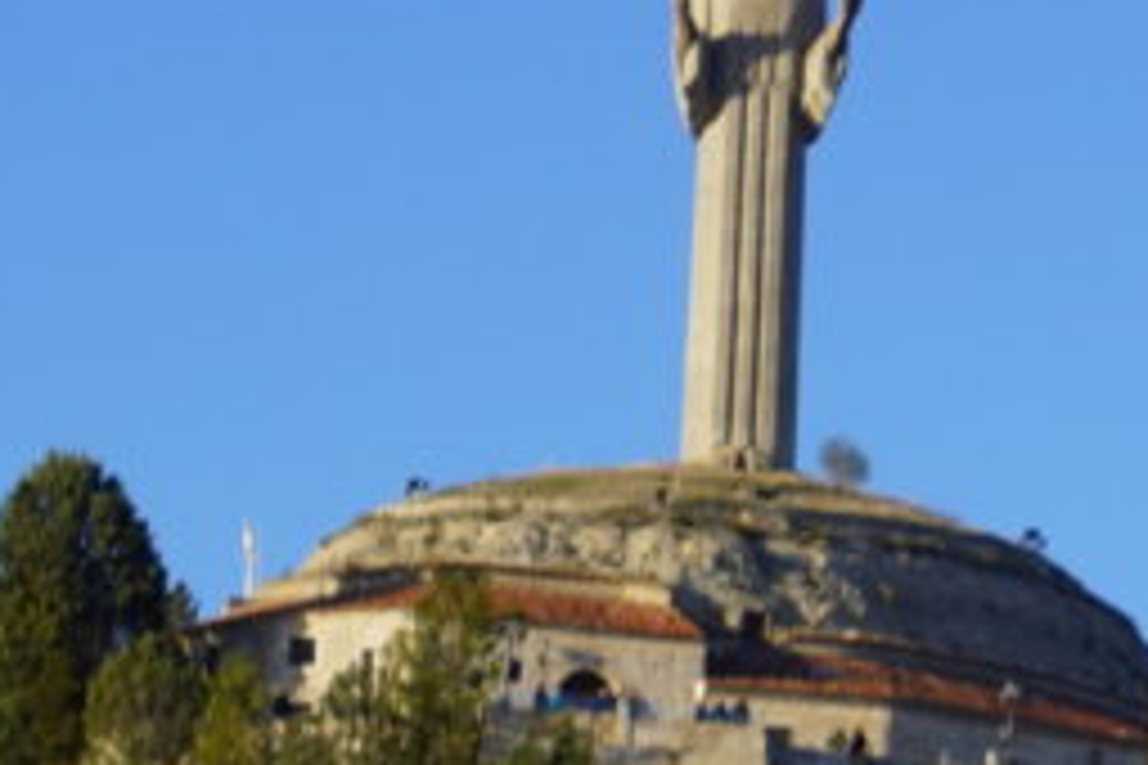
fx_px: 13185
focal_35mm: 414
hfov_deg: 4.9
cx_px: 2134
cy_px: 1501
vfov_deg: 3.3
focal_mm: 55
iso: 100
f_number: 8
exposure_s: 1/160
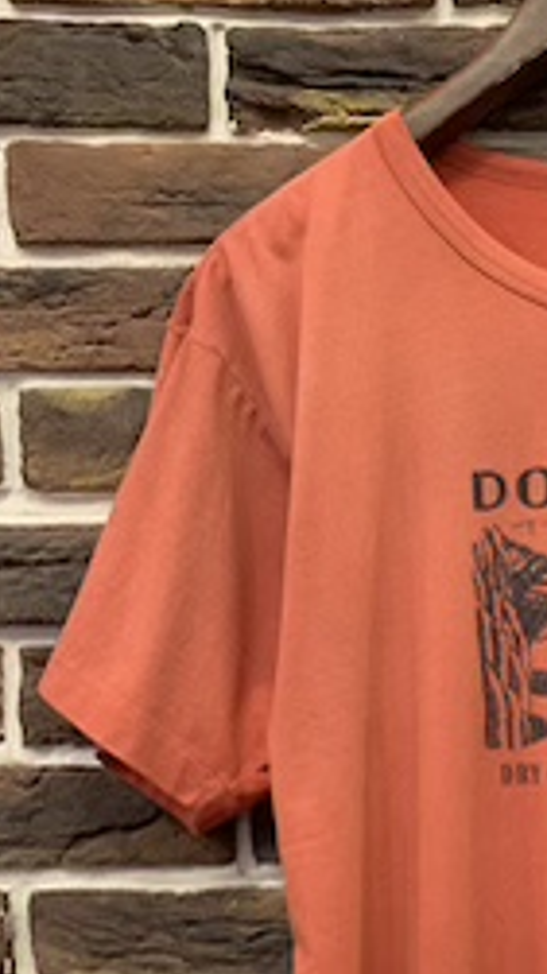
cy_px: 803
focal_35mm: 60
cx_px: 660
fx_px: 1549
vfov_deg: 33.7
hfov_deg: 18.9
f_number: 1.8
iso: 400
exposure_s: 1/30
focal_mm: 4.25
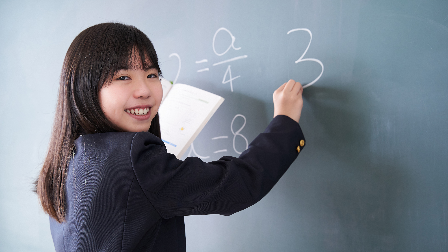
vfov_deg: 24.4
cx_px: 219
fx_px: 582
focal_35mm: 49
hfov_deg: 42.1
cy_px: 123
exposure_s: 1/100
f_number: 4
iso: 640
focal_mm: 44
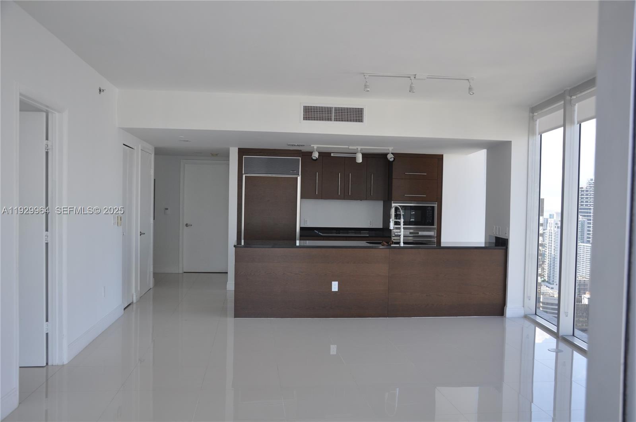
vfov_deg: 41.6
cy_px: 211
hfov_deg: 59.6
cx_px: 318
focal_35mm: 32
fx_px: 556
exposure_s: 1/125
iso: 280
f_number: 5.6
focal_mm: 21
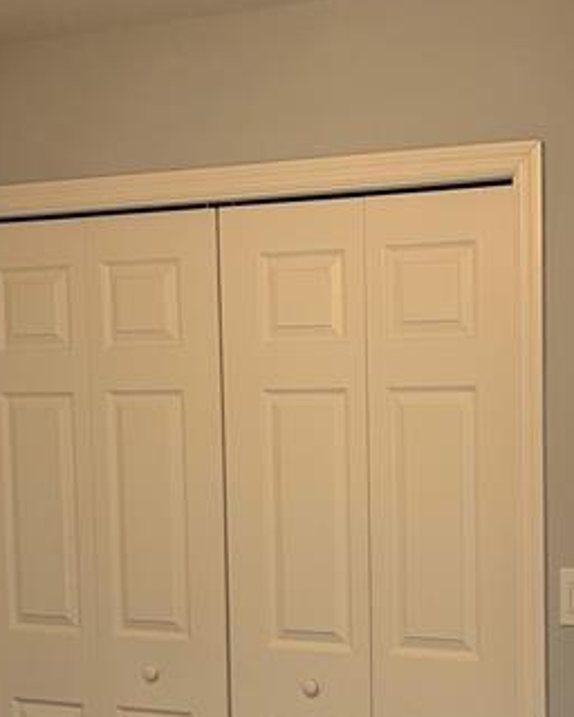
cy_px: 518
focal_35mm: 61
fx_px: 1295
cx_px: 439
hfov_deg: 24.7
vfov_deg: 30.6
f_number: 1.6
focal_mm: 5.1
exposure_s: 1/60
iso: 200
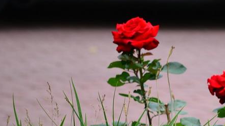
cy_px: 106
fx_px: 3405
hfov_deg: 3.8
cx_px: 192
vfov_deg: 2.1
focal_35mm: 571
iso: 100
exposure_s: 1/100
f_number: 5.6
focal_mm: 200
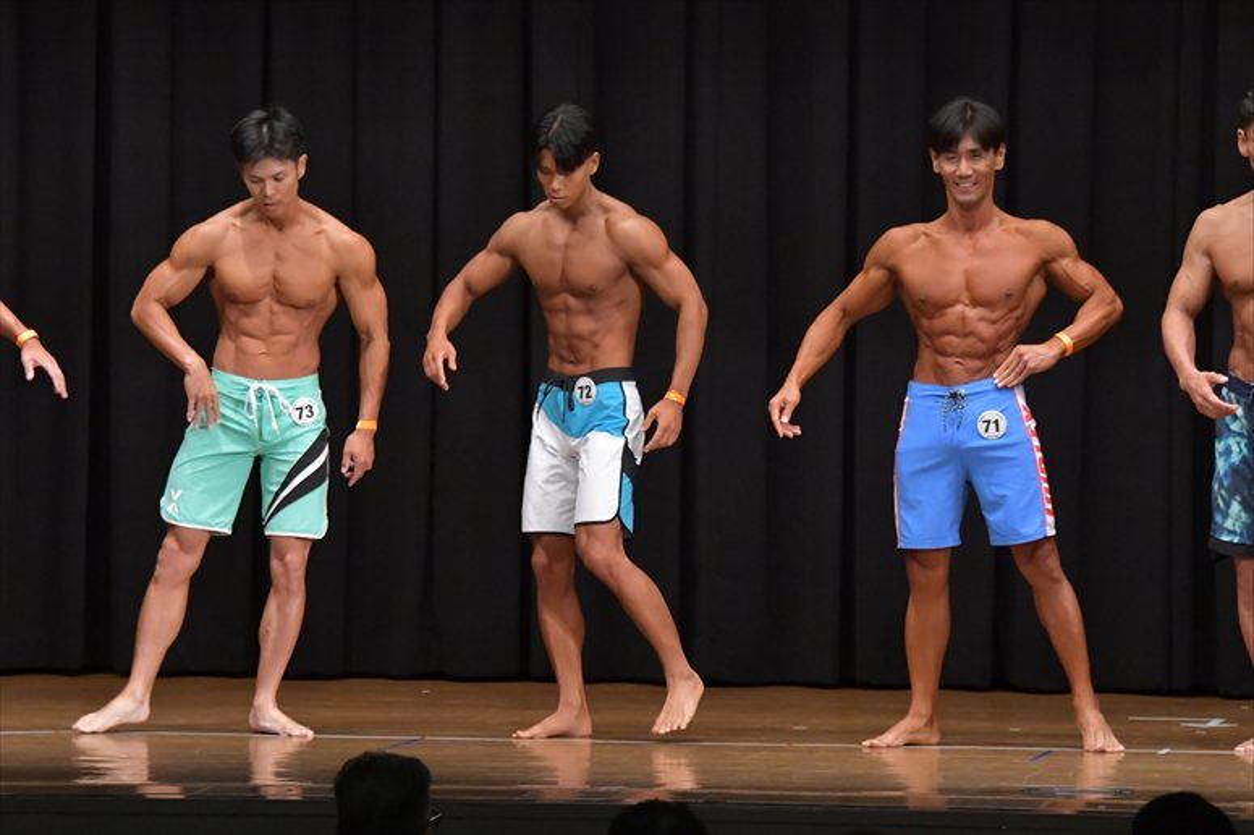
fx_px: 7555
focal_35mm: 217
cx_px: 627
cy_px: 418
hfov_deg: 9.5
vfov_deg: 6.3
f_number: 5.6
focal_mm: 145
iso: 6400
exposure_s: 1/400
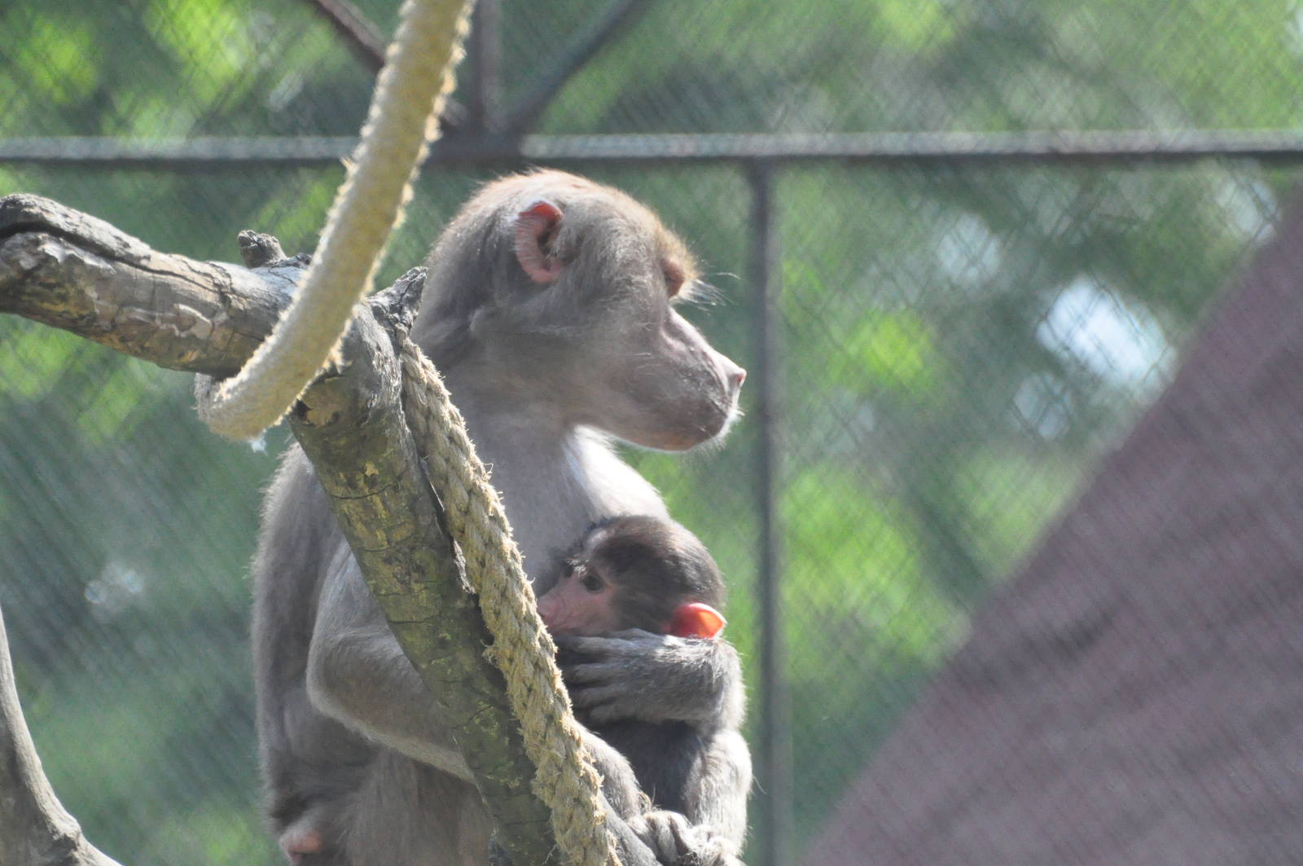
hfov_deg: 4.6
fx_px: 16269
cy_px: 433
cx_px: 652
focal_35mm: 450
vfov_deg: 3.0
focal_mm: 300
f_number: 6.3
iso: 3200
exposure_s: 1/2500
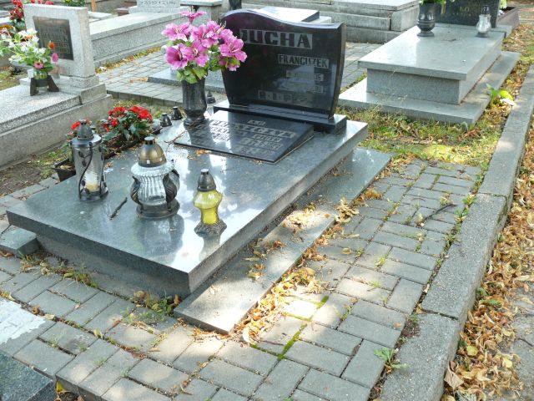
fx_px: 540
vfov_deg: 40.7
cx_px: 267
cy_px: 200
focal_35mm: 35
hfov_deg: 52.6
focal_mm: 7.4
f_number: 2.8
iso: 100
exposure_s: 1/50
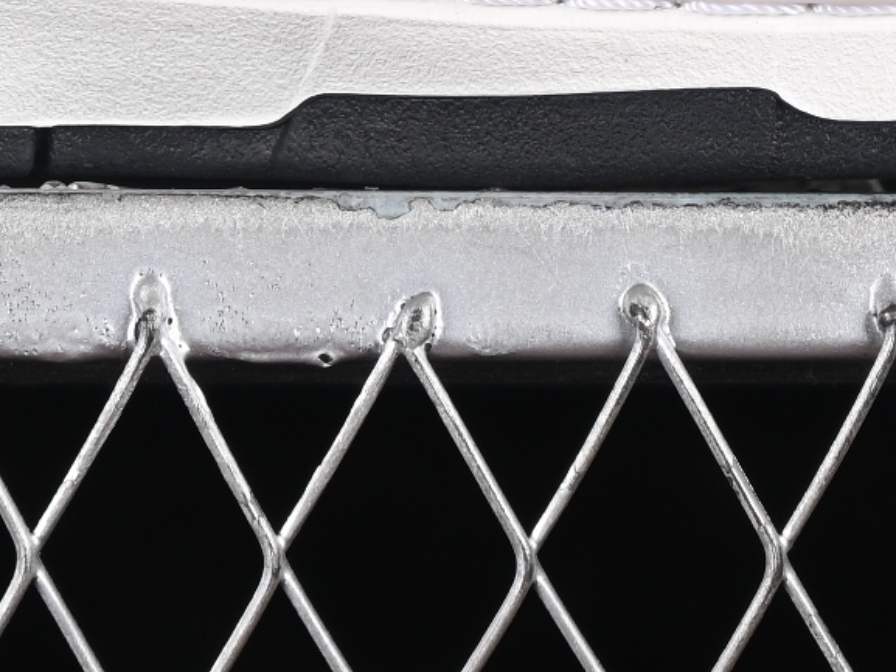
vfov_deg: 4.2
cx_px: 284
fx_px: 9010
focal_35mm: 348
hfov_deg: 5.7
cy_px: -692
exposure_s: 1/60
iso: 160
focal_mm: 50
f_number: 6.3
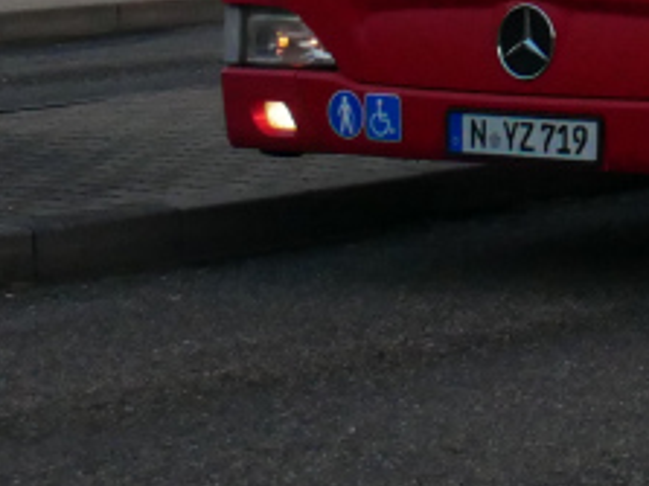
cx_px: 1417
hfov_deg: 8.8
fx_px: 3935
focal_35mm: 210
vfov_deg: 6.6
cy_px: -829
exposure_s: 1/640
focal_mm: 18
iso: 1600
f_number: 6.3
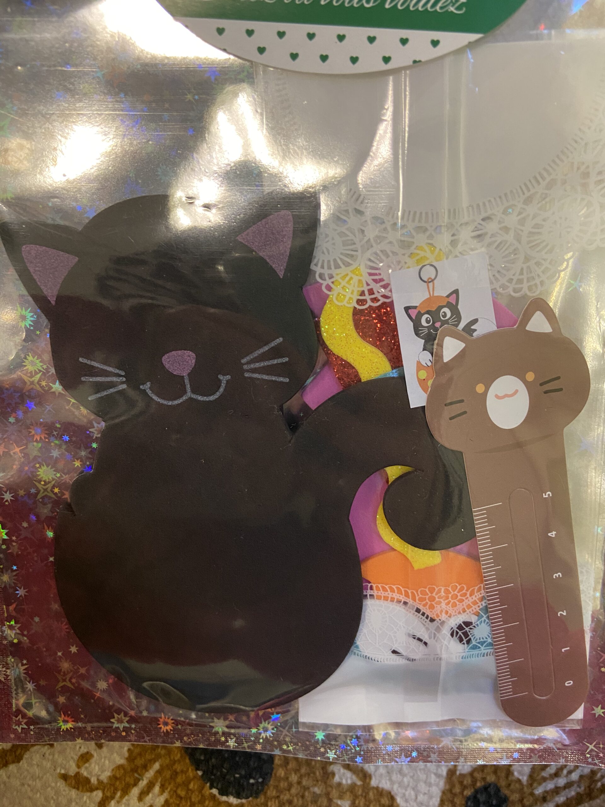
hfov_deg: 53.1
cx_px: 302
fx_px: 606
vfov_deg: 67.3
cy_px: 404
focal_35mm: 26
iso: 320
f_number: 1.8
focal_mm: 4.25
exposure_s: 1/50
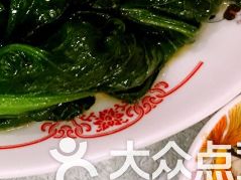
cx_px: -50
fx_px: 591
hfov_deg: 21.4
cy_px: -51
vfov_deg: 16.4
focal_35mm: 85
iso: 80
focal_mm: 4.15
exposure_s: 1/17
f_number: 2.2
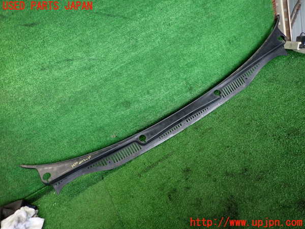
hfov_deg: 69.4
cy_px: 114
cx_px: 152
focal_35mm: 25
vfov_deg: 54.9
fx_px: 220
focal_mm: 4.5
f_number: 2
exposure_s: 1/40
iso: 200
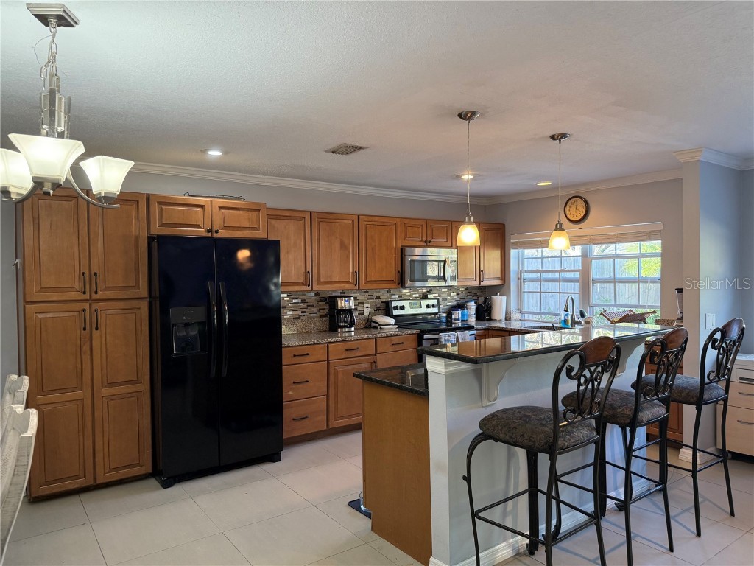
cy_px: 283
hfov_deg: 71.6
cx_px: 377
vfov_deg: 56.8
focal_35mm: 24
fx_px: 523
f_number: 1.78
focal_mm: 6.76
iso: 160
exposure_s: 1/60
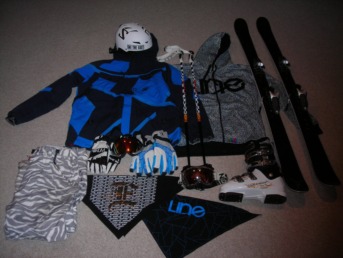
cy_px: 129
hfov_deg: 49.0
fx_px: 377
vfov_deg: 37.7
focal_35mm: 38
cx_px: 172
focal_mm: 6.3
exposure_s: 1/60.1
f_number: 3.2
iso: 94
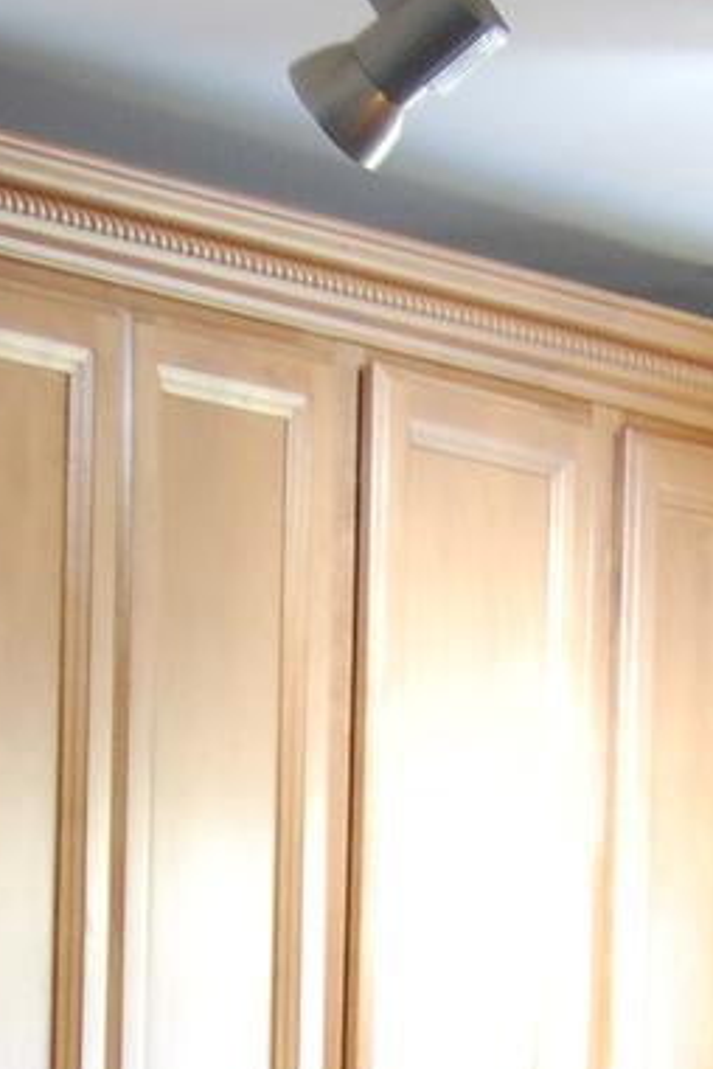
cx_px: 494
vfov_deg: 8.2
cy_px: 1866
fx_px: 7189
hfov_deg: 5.7
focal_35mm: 242
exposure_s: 1/8
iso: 400
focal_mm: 30
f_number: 4.2
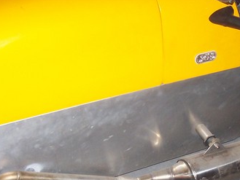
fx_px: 499
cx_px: 171
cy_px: 148
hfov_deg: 26.8
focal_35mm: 72
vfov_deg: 20.2
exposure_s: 1/60
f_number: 2.8
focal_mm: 5.6
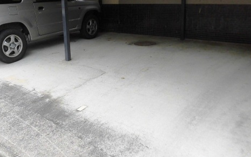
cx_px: 116
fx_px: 240
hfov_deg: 55.3
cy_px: 41
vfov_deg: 35.6
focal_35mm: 35
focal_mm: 4.3
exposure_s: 1/250
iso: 100
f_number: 3.1
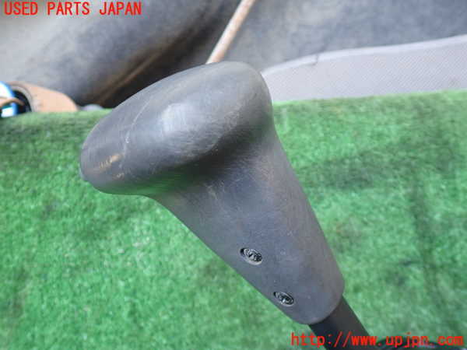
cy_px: 175
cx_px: 234
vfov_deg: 46.8
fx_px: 405
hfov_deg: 60.0
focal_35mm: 30
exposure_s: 1/30
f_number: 2.3
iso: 250
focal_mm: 5.4
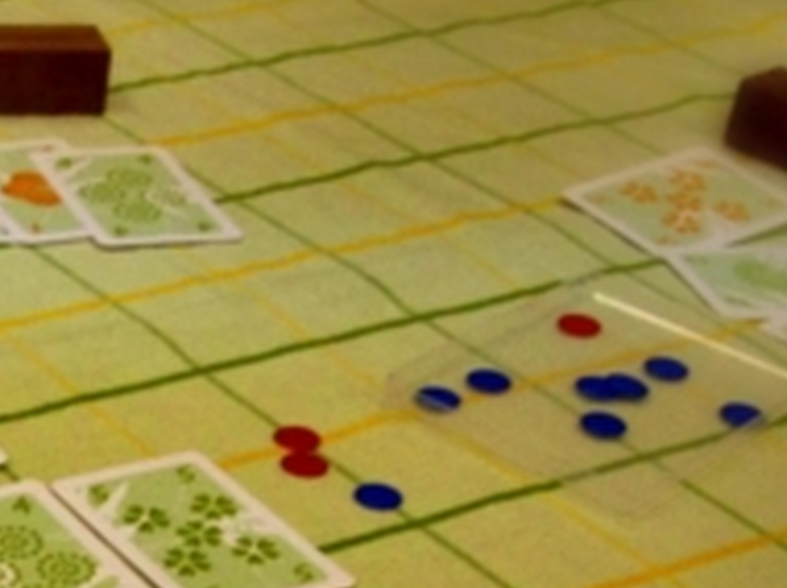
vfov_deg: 11.9
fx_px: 2679
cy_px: 940
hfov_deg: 16.0
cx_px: -178
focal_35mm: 118
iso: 80
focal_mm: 4.28
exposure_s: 1/120
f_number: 2.4
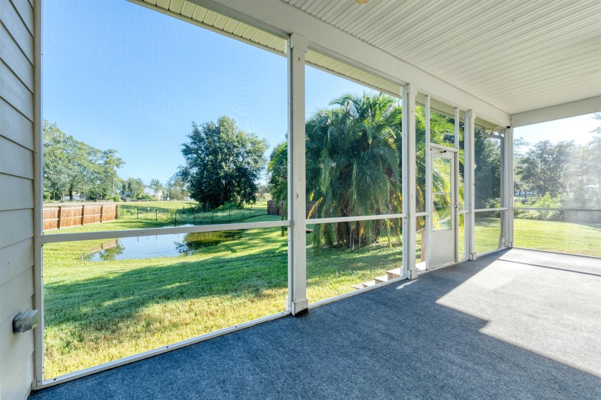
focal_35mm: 15
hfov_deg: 100.4
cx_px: 300
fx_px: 250
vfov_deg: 77.3
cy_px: 200
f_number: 9
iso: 400
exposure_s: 1/200
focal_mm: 10
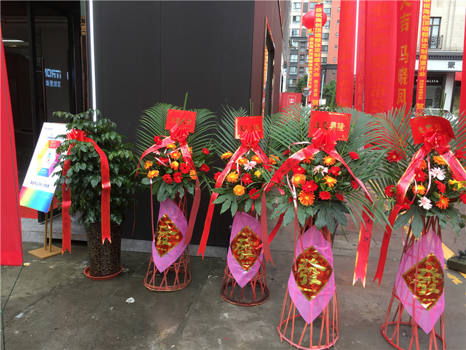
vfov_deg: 48.2
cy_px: 175
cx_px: 233
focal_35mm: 29
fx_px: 390
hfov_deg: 61.7
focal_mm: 4.15
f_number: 2.2
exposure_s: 1/125
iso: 25
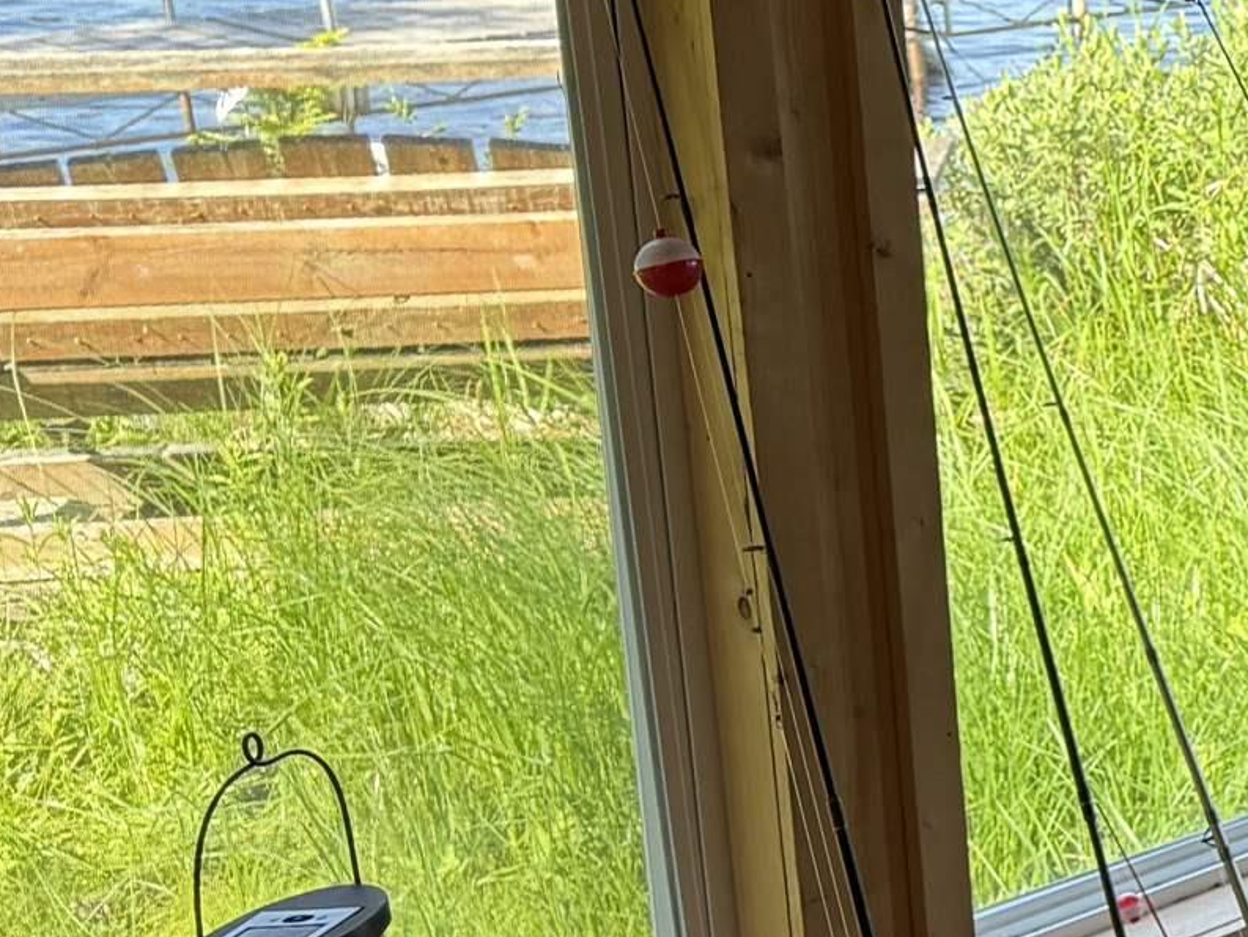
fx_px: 3353
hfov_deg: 17.1
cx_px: 2293
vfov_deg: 15.9
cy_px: 391
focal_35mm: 93
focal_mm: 6.76
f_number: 1.78
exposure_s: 1/276
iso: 100
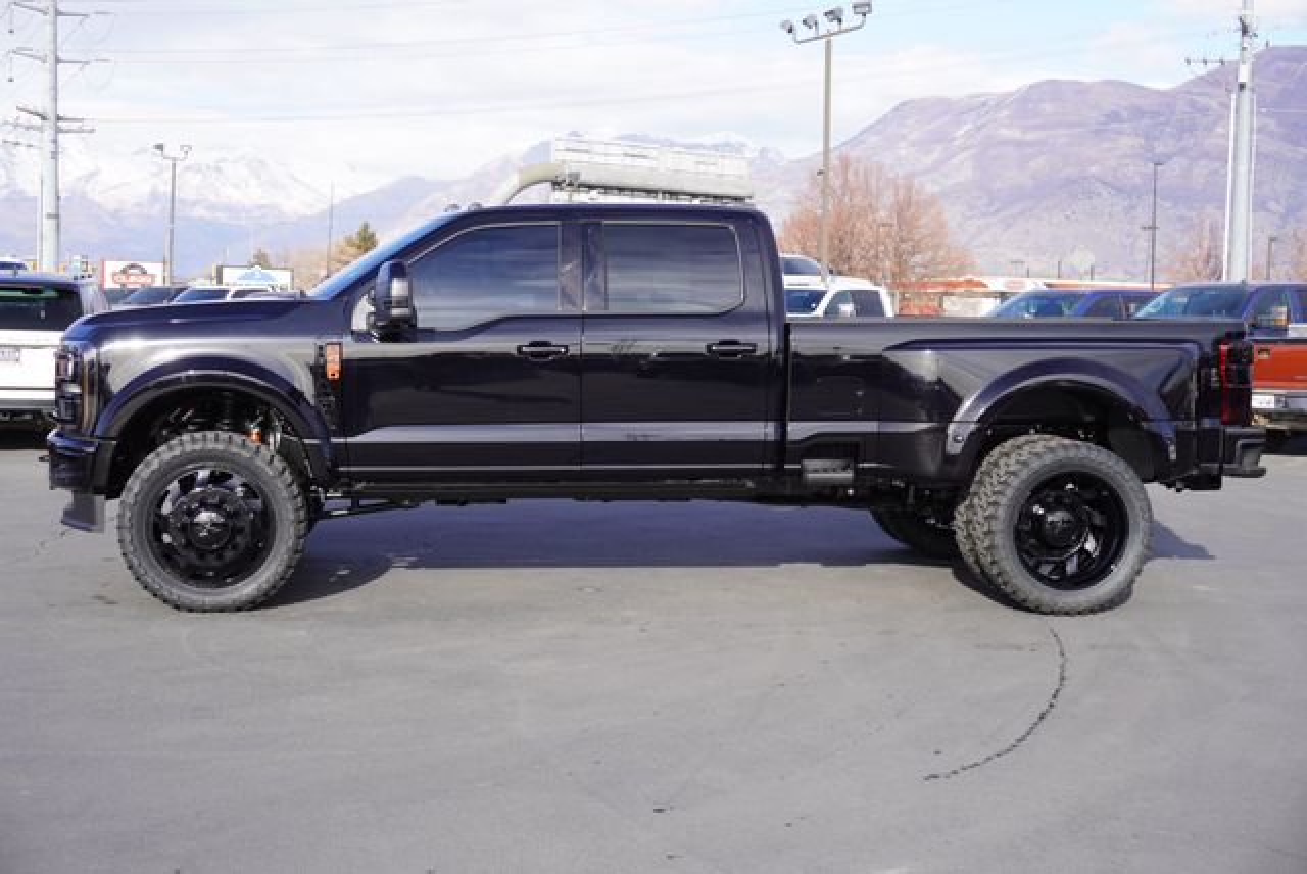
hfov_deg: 42.3
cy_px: 437
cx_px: 654
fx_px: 1690
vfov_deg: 29.0
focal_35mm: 46
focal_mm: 31
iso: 100
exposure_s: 1/100
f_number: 8
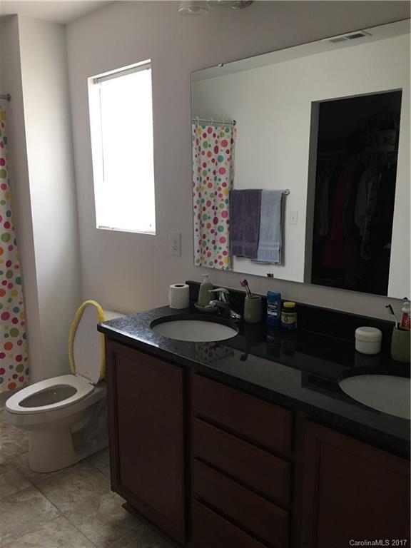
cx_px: 206
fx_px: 459
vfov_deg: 61.7
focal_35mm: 29
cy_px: 274
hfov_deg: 48.2
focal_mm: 4.15
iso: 50
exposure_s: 1/15
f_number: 2.2
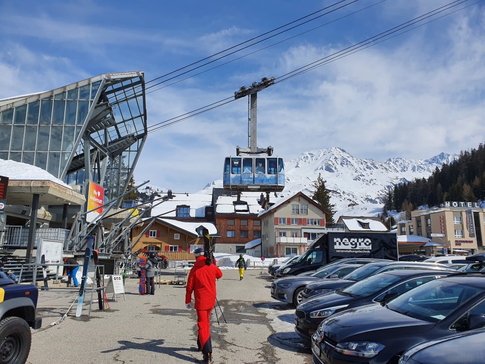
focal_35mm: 26
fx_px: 364
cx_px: 242
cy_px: 182
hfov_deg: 67.3
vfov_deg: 53.1
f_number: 2.4
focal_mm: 4.32
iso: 50
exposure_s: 1/5728
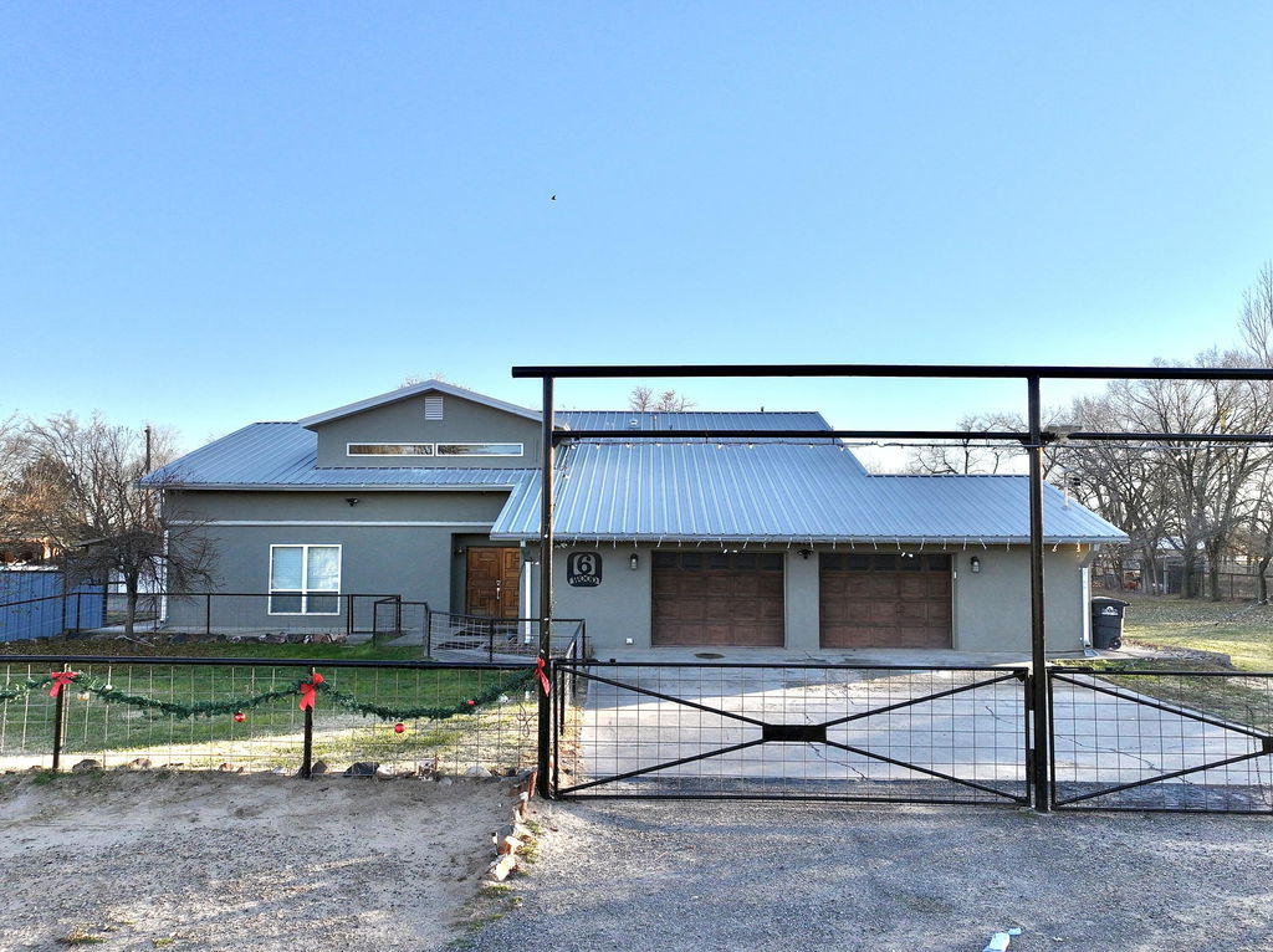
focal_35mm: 24
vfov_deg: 56.7
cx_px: 636
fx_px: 882
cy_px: 476
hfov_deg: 71.6
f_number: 2.8
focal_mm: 12.29
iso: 190
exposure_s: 1/1000
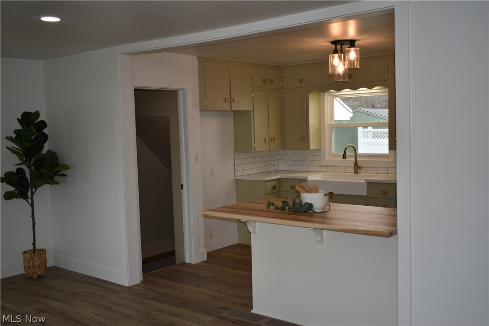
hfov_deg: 51.3
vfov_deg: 35.5
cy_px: 163
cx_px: 244
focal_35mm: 38
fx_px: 509
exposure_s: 1/200
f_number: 4
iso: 200
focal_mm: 25
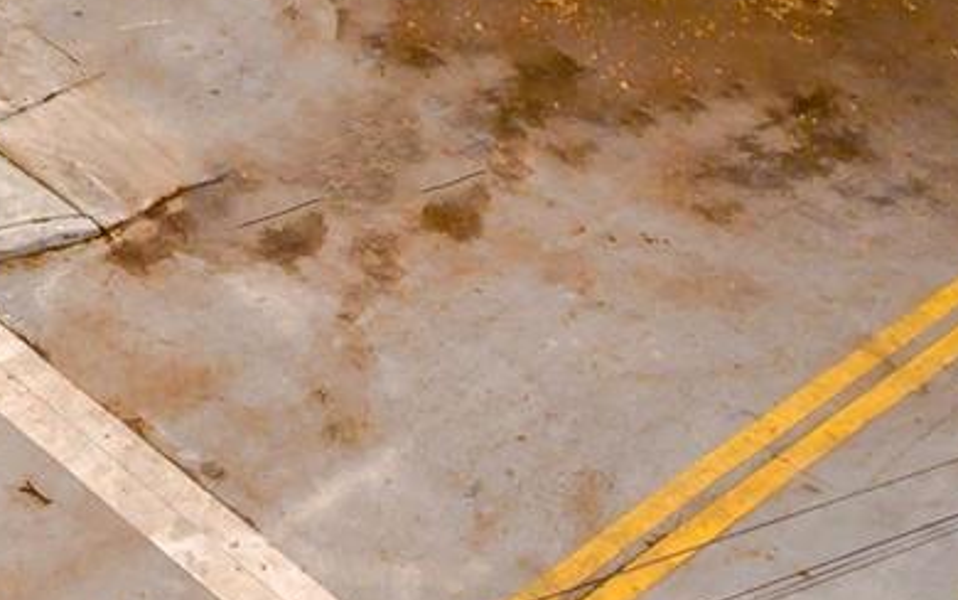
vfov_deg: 13.8
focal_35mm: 87
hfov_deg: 19.3
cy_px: -374
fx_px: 2272
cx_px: -661
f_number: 2.8
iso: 100
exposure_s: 1/700
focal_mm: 3.61
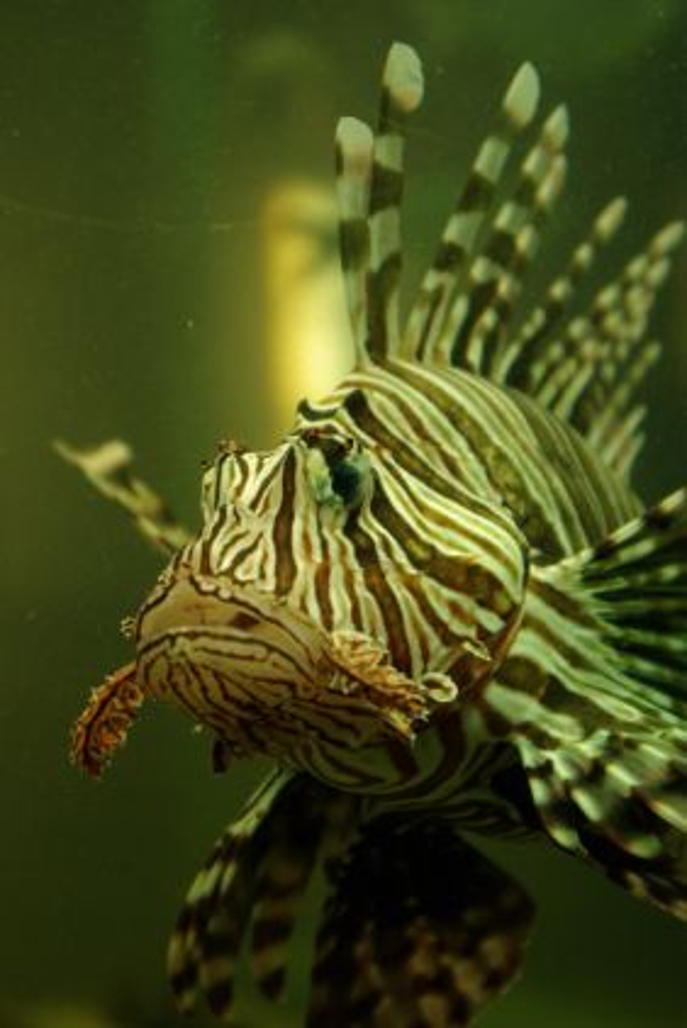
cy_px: 514
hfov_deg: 22.7
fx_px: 1715
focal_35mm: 60
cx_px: 344
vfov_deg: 33.4
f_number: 5
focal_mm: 40
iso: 400
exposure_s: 1/80
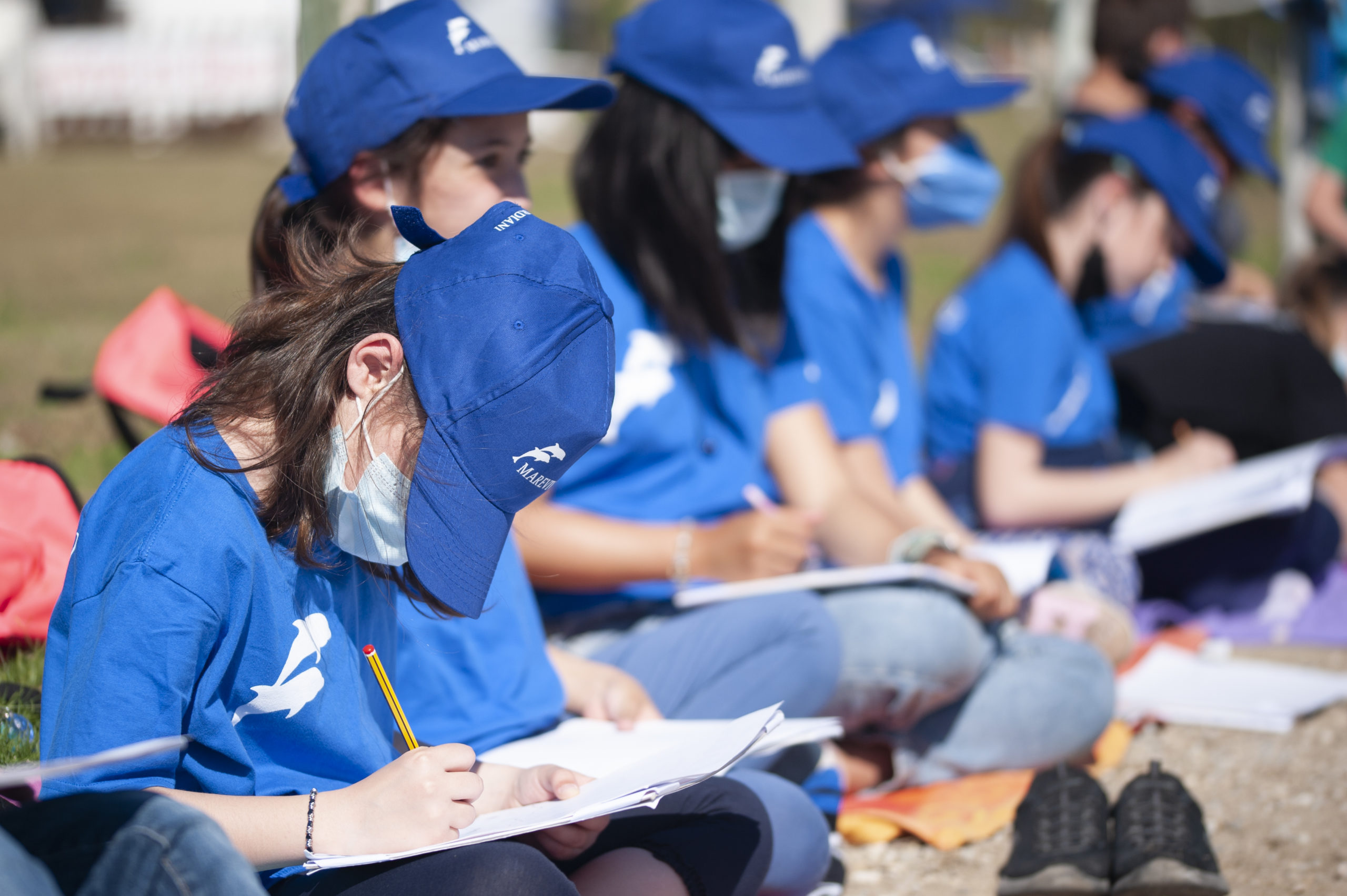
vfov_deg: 13.0
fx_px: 3926
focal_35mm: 105
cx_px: 674
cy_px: 448
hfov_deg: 19.5
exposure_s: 1/4000
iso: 200
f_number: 3
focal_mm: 105
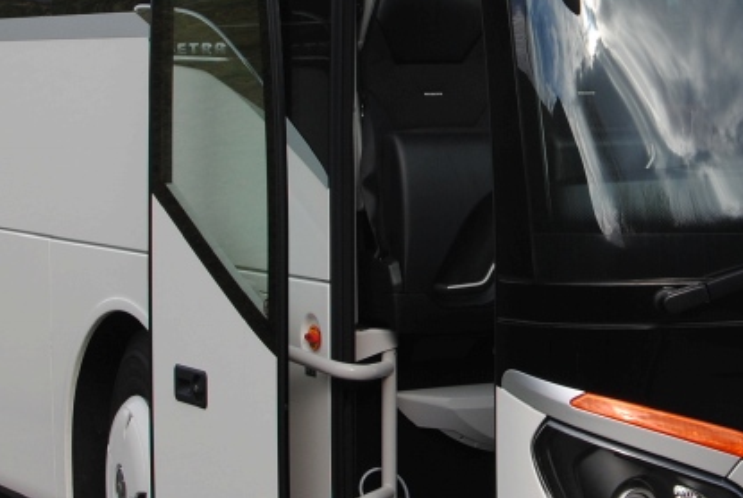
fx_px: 2430
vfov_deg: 11.7
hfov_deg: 17.2
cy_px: 104
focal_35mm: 118
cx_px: 618
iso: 100
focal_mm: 25
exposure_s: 1/320
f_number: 6.3
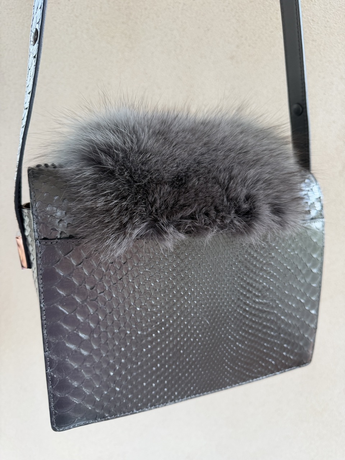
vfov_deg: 71.6
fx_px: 319
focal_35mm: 24
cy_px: 230
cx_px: 172
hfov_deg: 56.8
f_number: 1.78
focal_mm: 6.76
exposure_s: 1/121
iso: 100
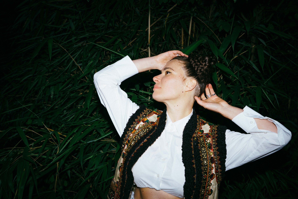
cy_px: 100
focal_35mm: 40
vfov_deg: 33.4
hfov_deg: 48.4
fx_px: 331
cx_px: 149
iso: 500
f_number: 5.6
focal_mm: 40
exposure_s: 1/100
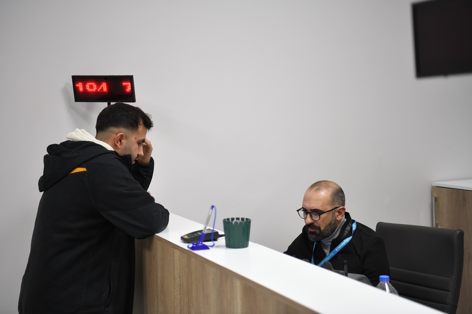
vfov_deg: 24.6
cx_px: 236
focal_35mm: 55
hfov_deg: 36.2
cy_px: 157
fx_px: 721
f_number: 2.8
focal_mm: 55
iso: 1000
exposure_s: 1/160
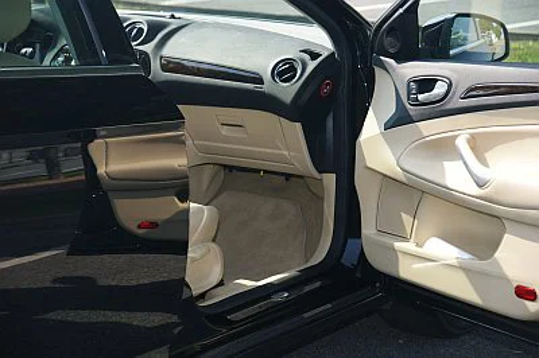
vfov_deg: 15.2
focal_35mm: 90
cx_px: 270
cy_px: 179
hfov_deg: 22.6
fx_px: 1346
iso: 100
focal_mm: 60
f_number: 5.6
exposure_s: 1/100
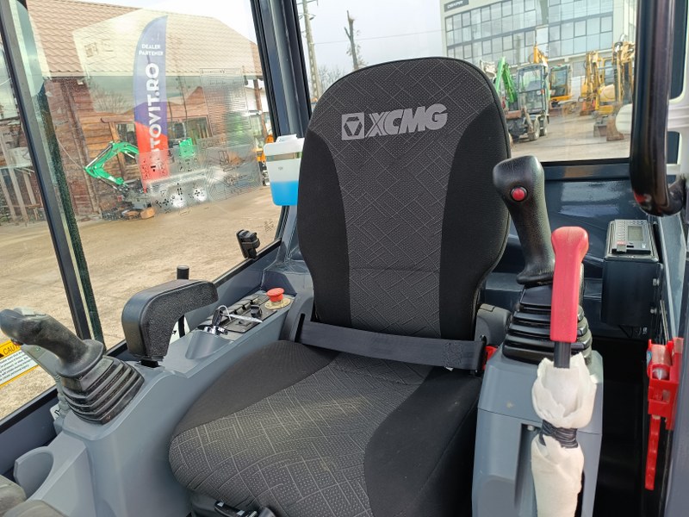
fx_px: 478
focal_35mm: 24
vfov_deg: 56.8
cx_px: 344
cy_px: 258
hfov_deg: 71.6
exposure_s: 1/115
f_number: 1.88
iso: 50
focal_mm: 5.59
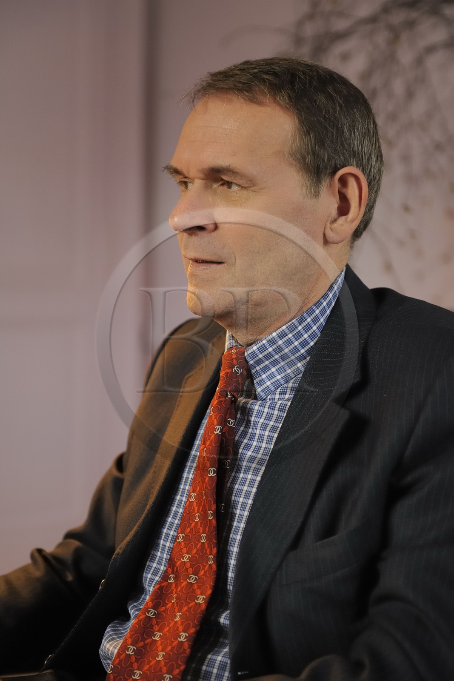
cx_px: 227
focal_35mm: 70
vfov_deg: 28.8
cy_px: 340
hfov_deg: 19.5
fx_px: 1324
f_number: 2.8
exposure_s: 1/100
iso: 800
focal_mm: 70
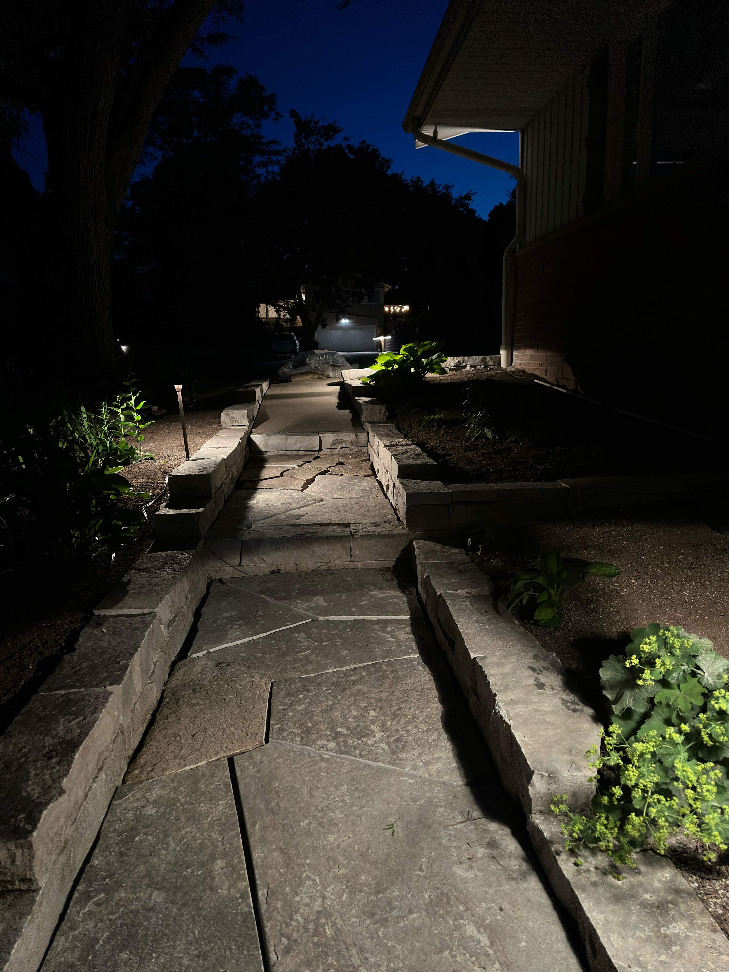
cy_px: 486
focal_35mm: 24
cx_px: 364
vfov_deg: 71.6
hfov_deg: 56.8
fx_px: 674
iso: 1250
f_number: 1.78
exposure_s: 1/15
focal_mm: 6.86
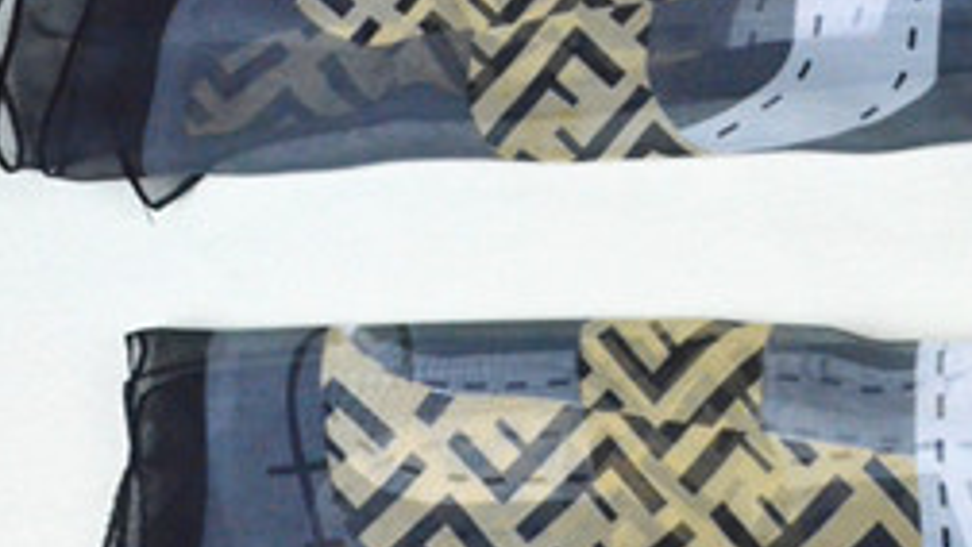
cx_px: 926
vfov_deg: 14.4
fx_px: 2167
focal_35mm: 84
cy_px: 216
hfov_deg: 24.4
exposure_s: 1/500
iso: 6400
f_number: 11
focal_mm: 27
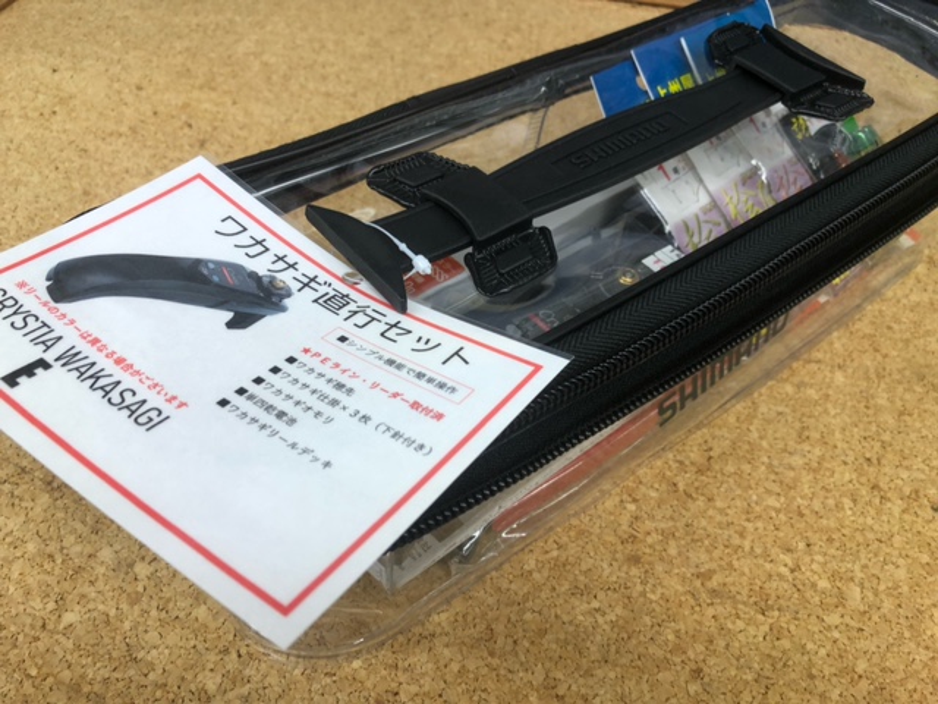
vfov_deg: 49.7
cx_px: 469
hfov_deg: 63.4
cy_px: 352
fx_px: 759
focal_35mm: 28
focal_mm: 3.99
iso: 25
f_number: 1.8
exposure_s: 1/50
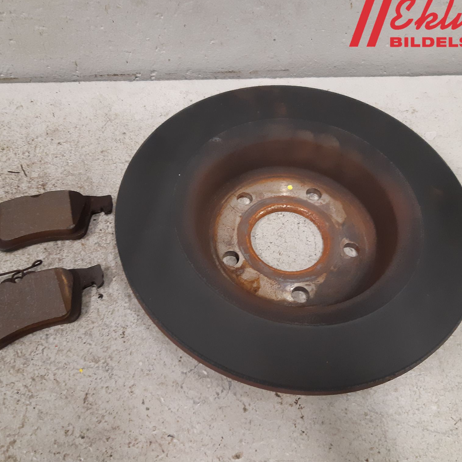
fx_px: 468
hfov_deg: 52.5
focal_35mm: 31
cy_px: 229
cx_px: 224
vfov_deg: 52.5
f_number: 1.7
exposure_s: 1/50
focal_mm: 3.93
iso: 250
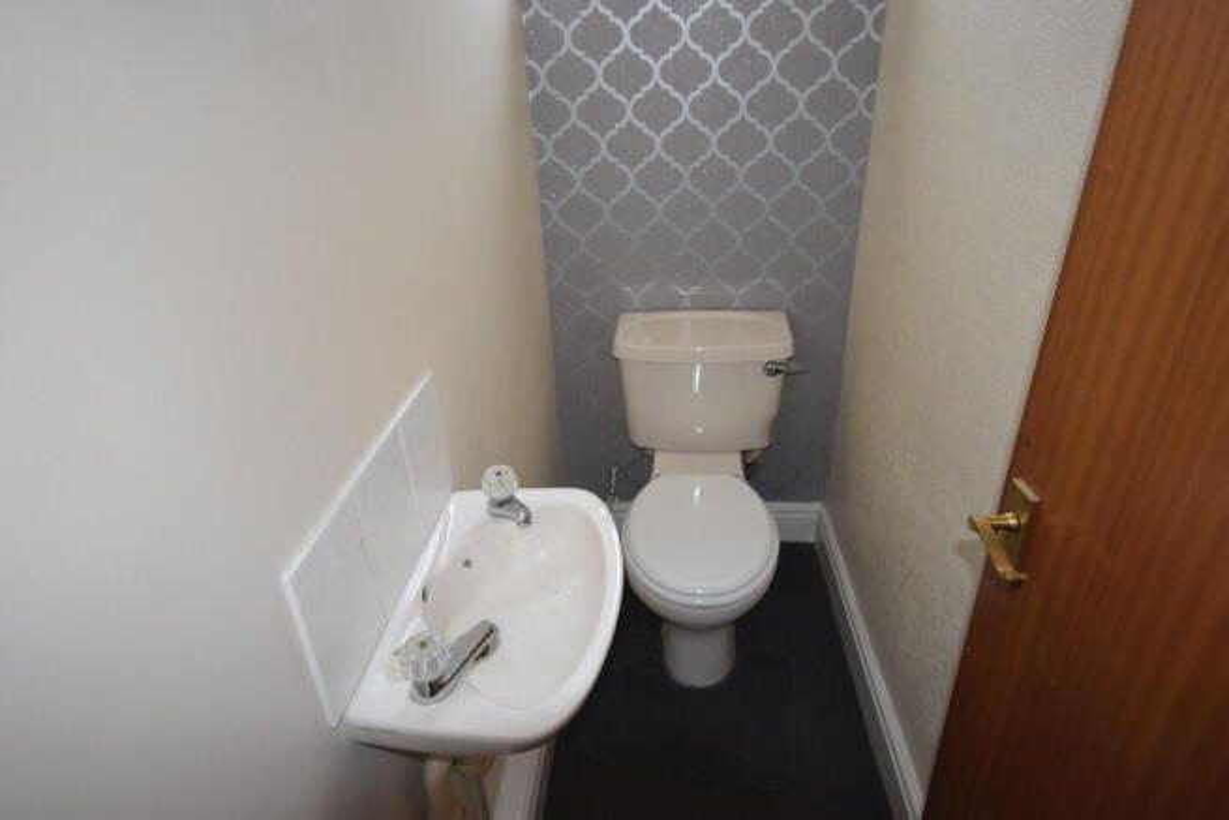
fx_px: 717
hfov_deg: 81.2
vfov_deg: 59.5
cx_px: 614
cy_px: 410
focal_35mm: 21
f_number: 4.8
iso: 1600
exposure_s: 1/60
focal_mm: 14
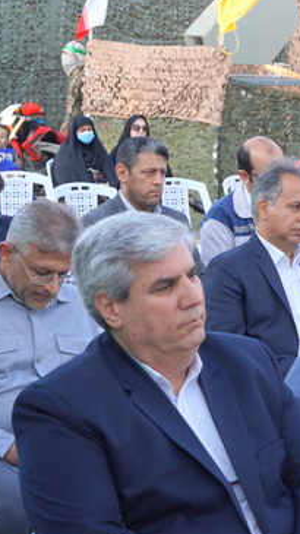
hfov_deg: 12.1
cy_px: 146
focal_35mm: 94
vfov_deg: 22.4
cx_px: 470
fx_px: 1336
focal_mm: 27.4
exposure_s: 1/160
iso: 100
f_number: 4
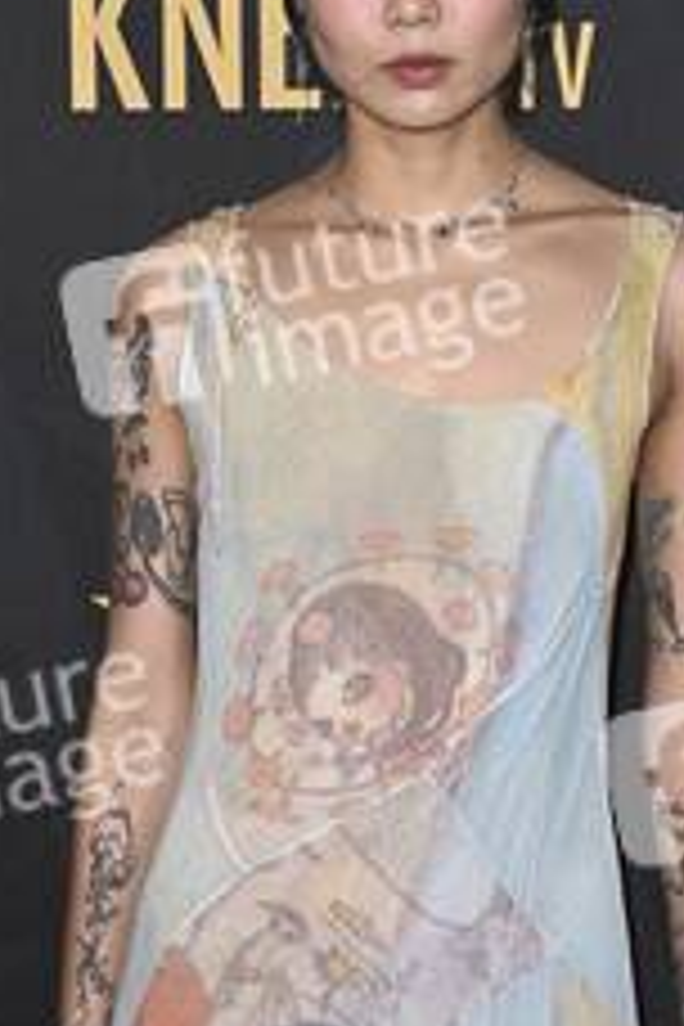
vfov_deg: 16.9
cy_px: 536
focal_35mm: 121
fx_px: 3448
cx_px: 423
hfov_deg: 11.3
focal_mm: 69
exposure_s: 1/320
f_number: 5.6
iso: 2000
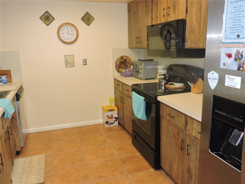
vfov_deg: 46.8
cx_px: 122
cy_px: 92
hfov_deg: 60.0
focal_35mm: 30
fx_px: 212
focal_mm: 5.4
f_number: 3.1
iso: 200
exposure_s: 1/30
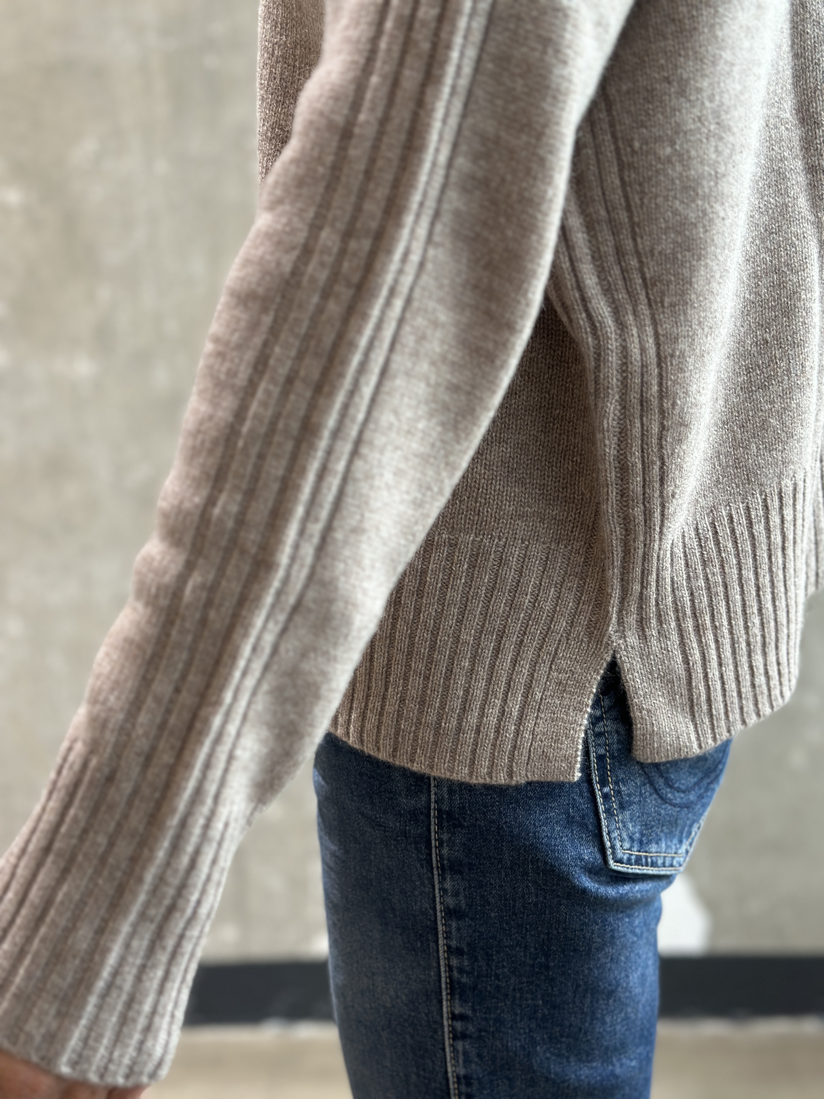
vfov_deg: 39.7
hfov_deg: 30.3
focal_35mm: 48
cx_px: 412
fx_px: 1523
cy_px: 550
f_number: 1.78
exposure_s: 1/100
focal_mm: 6.86
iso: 200
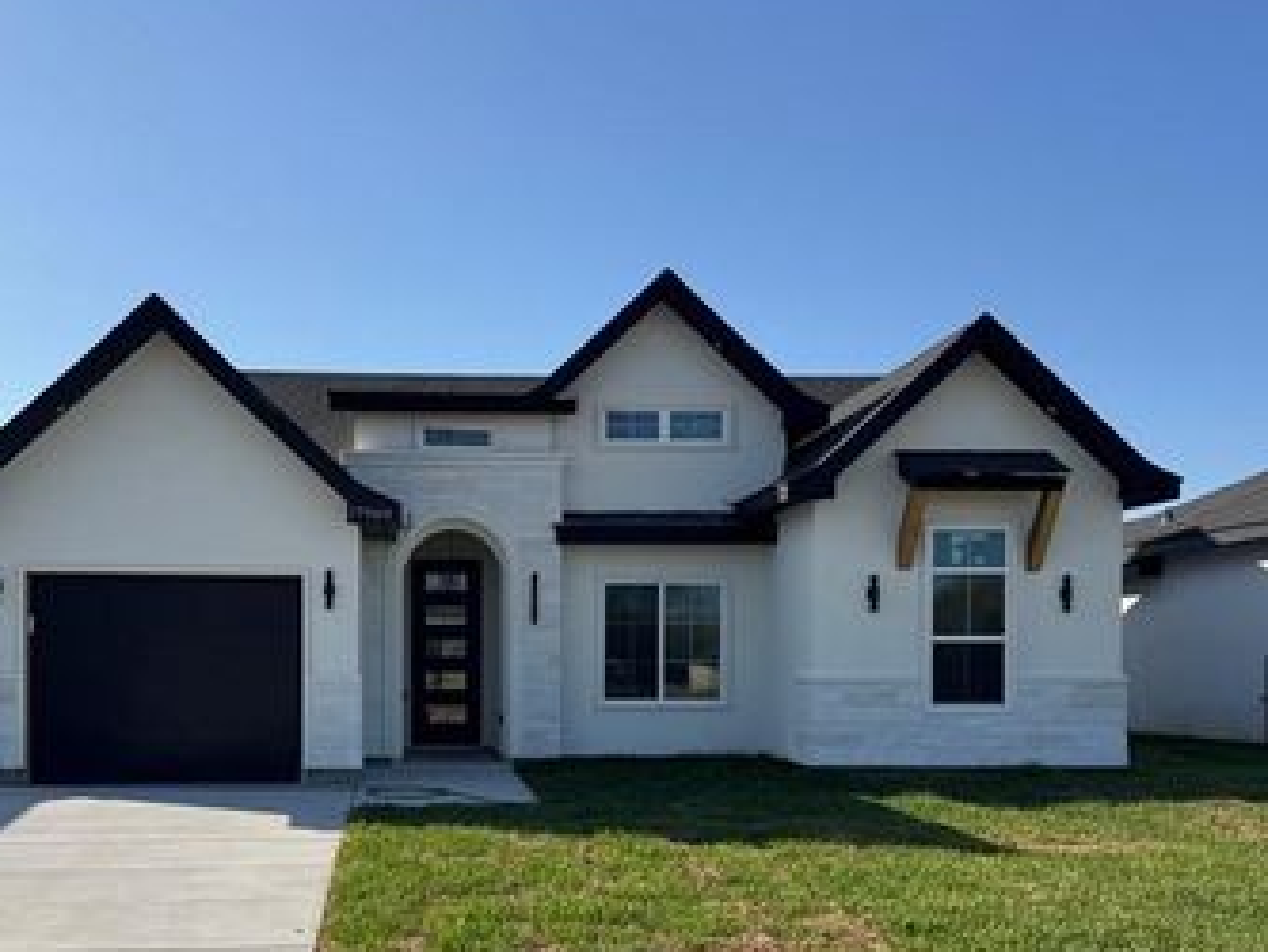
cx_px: 461
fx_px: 1319
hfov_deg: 50.7
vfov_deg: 39.0
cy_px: 668
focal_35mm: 36
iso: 80
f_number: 1.78
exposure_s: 1/5814
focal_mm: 6.76
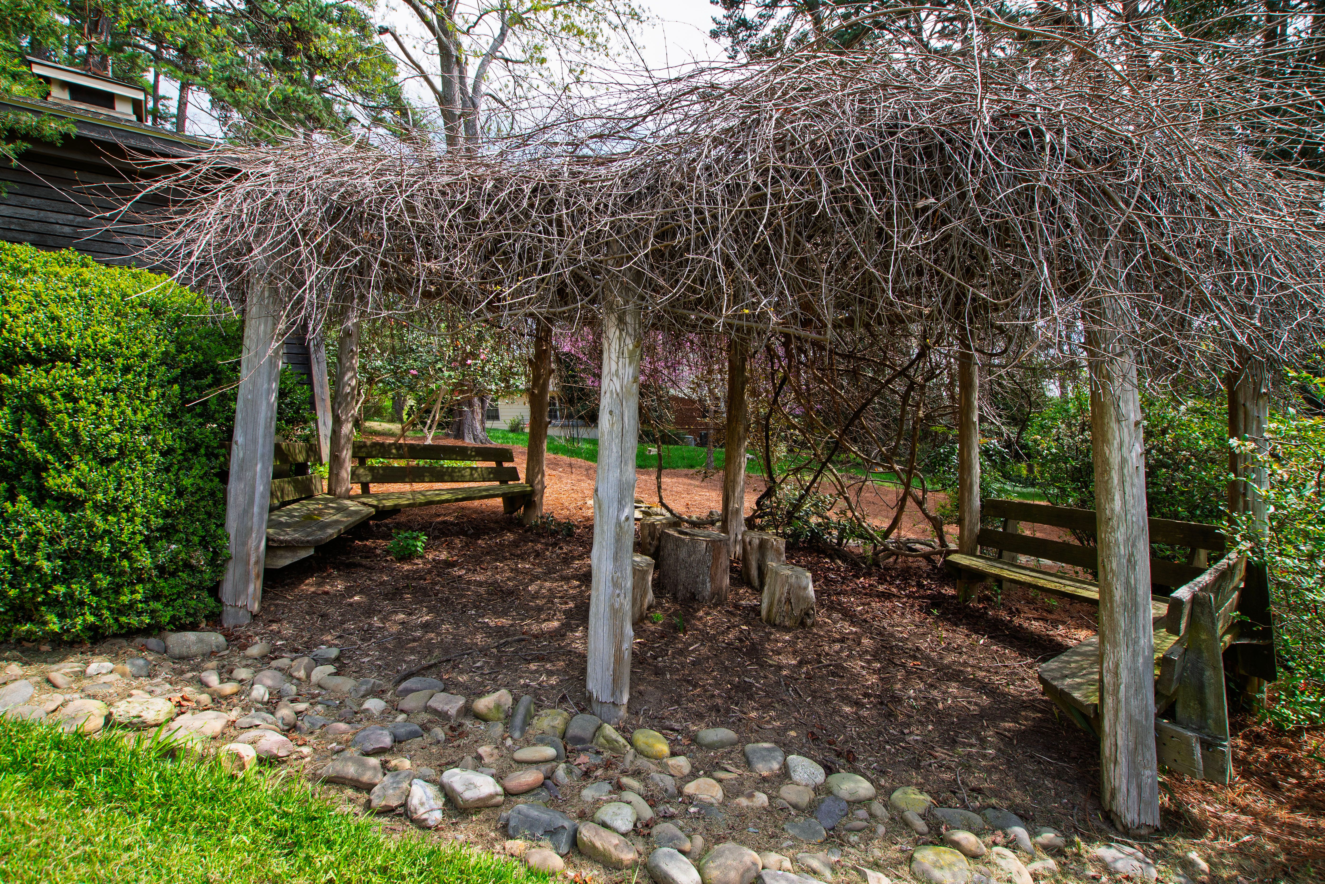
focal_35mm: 15
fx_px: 552
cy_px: 442
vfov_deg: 77.3
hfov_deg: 100.4
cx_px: 662
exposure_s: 1/50
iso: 100
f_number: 8
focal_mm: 10
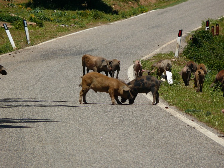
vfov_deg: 3.5
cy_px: 84
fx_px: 2717
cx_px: 112
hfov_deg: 4.7
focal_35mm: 420
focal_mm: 88.8
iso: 100
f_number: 5.6
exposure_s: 1/250
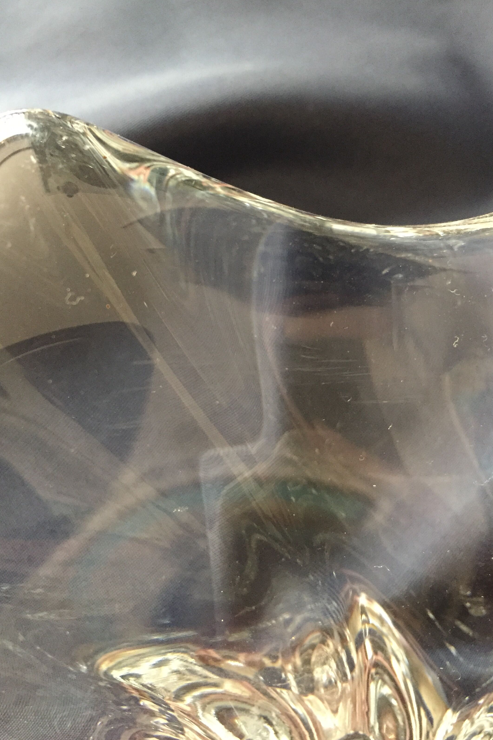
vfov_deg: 60.3
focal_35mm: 31
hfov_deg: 42.2
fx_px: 637
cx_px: 277
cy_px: 367
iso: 320
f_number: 2.2
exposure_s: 1/17
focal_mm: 4.15
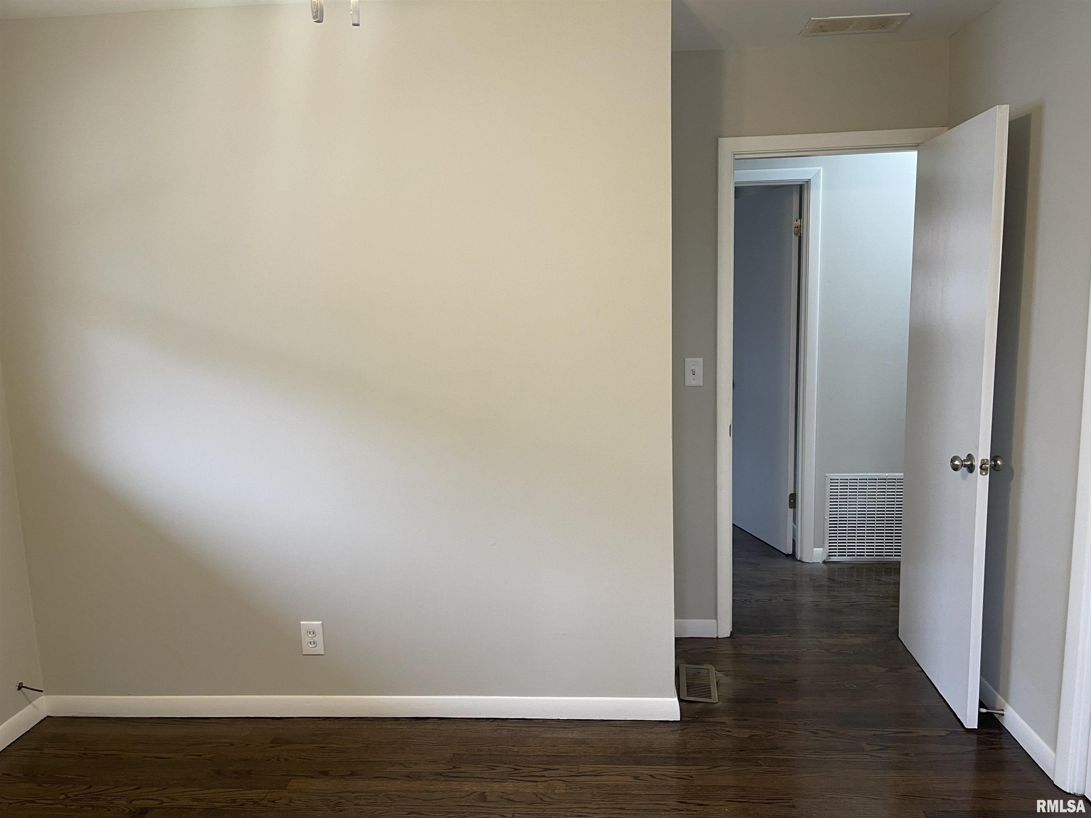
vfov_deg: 54.9
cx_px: 546
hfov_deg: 69.4
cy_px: 409
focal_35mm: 25
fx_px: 788
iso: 125
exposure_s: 1/60
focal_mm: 5.1
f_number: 1.6
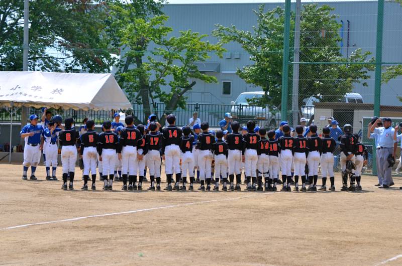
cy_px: 133
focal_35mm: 117
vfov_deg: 11.7
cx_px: 201
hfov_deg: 17.5
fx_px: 1304
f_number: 6.3
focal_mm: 78
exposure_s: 1/1600
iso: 400
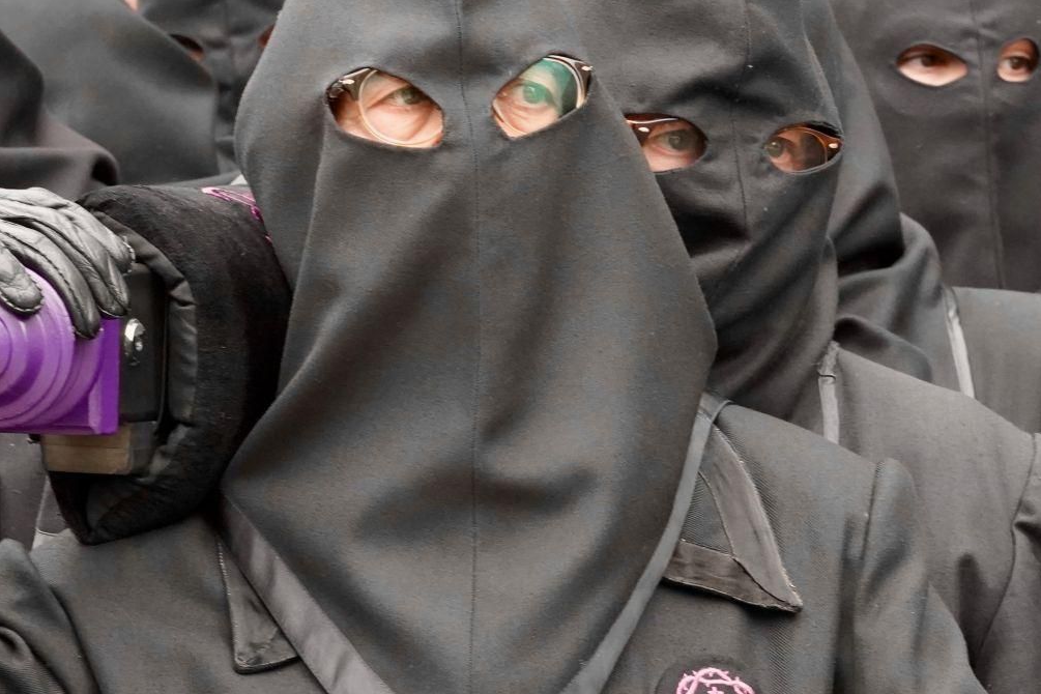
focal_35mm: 209
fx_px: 6043
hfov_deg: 9.8
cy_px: 456
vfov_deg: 6.6
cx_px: 670
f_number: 10
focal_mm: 105
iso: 6400
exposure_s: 1/200
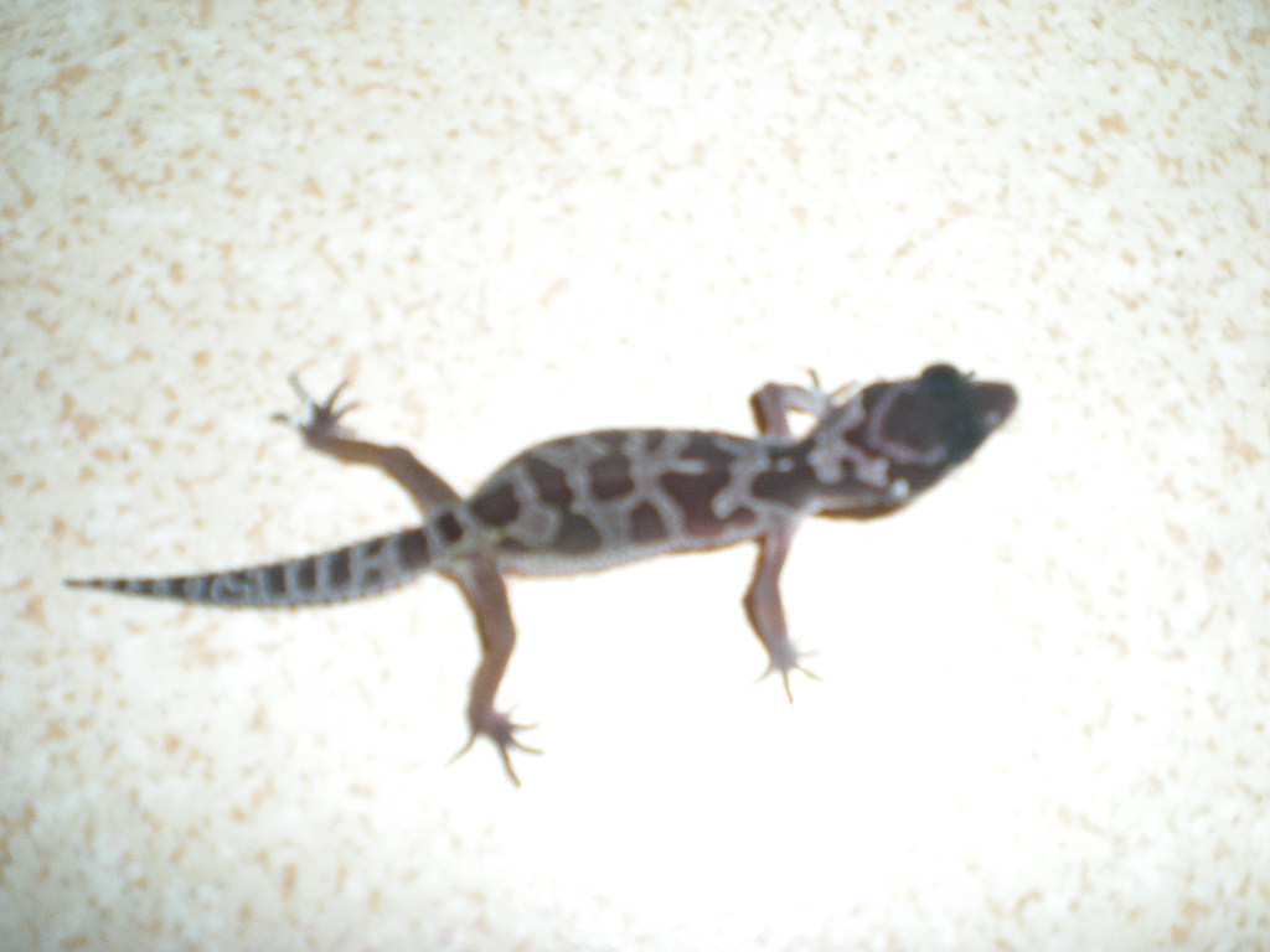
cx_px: 635
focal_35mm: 38
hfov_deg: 49.0
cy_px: 476
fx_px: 1394
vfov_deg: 37.7
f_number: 3.1
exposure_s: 1/60
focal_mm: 6.3
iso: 50
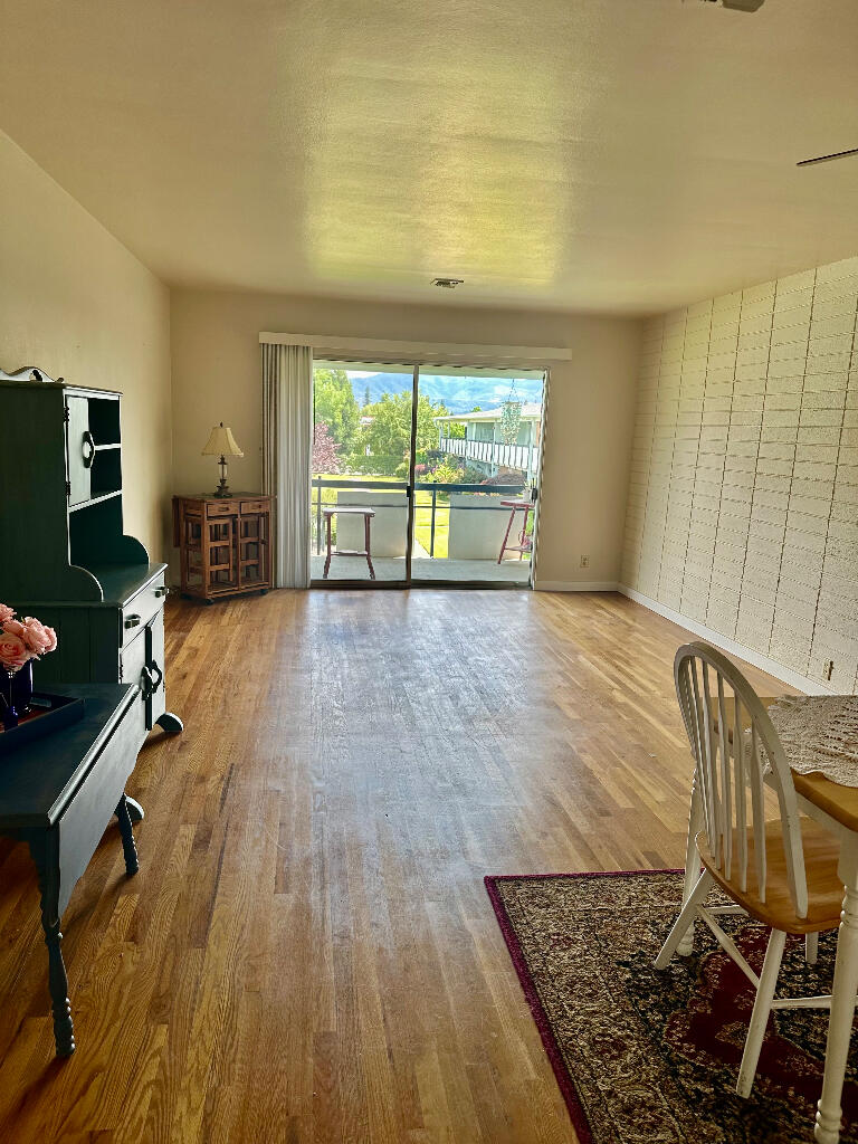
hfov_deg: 56.8
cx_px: 429
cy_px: 572
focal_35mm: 24
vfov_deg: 71.6
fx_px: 793
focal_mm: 6.86
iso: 64
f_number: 1.78
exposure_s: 1/185
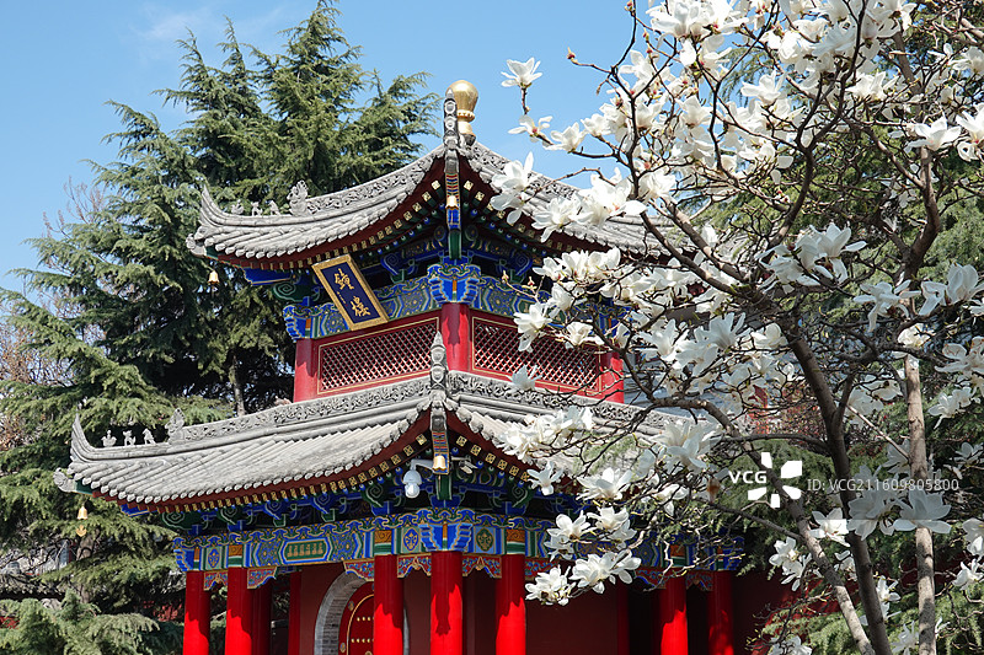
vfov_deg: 25.5
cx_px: 492
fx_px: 1448
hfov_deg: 37.5
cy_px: 328
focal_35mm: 53
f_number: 5.6
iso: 125
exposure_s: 1/400
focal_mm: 19.43
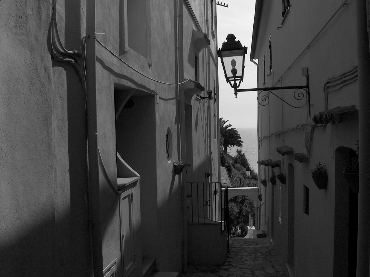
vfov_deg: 38.6
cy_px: 138
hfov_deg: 50.2
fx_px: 395
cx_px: 185
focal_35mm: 37
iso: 400
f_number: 6.7
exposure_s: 1/1075
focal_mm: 7.6
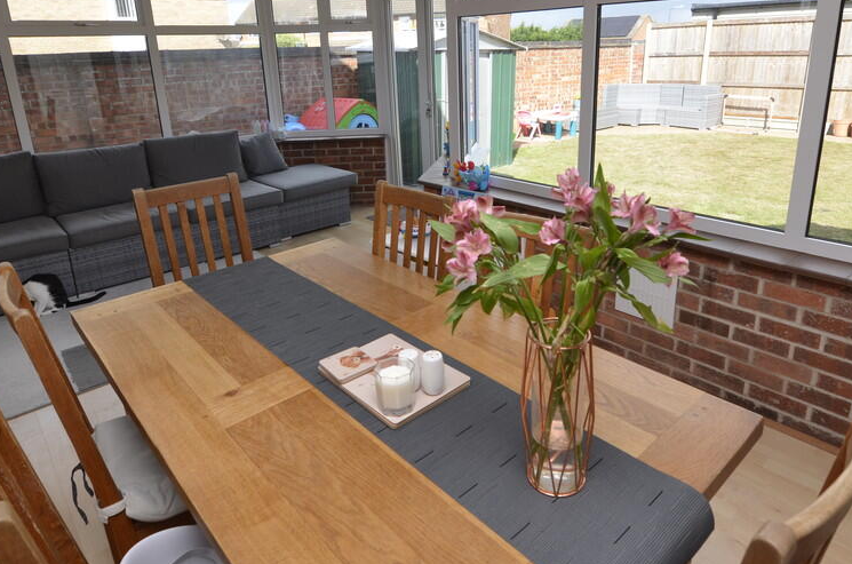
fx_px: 536
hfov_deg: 77.0
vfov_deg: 54.8
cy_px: 206
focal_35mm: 23
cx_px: 443
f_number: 5.6
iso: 110
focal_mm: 11
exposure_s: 1/125
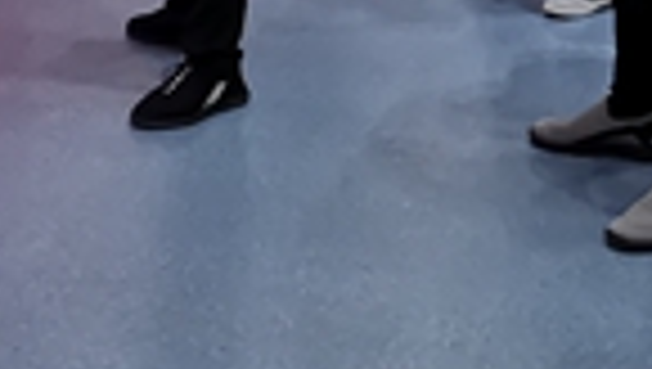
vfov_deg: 10.3
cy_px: -536
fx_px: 1748
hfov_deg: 21.1
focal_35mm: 101
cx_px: 283
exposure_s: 1/60
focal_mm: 2.23
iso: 125
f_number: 2.2
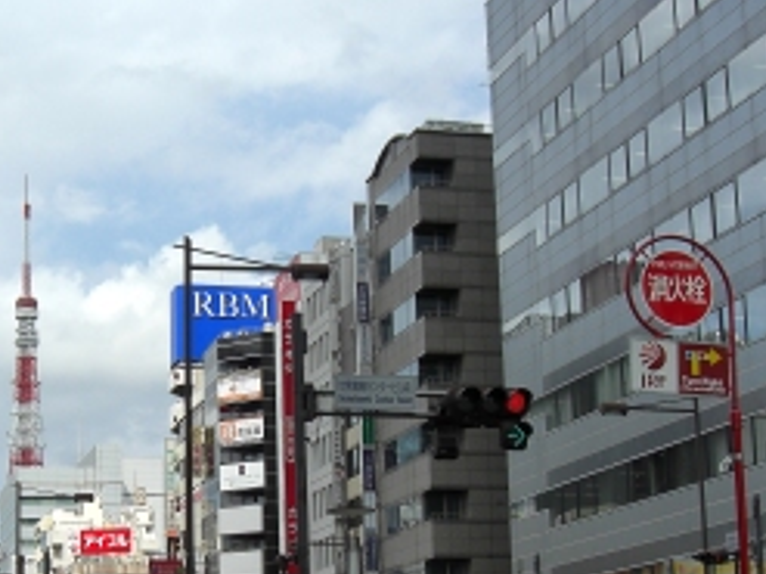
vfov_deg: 18.9
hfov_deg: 25.0
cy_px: 467
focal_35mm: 77
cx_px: 171
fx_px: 1703
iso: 80
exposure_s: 1/200
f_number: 8
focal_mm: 7.9
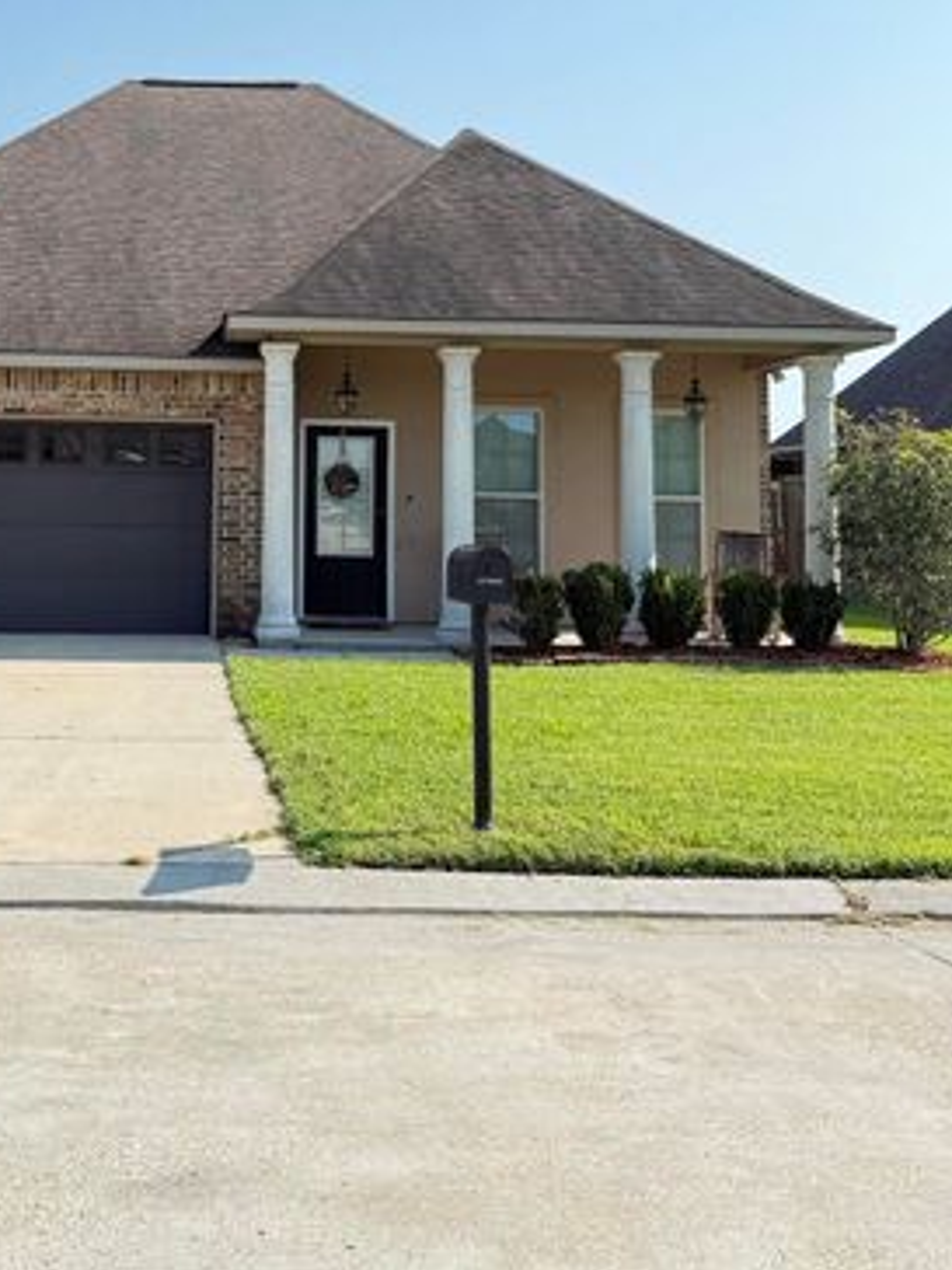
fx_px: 1613
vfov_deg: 42.1
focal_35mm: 44
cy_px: 375
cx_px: 209
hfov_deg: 32.1
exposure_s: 1/2299
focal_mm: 6.76
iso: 100
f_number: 1.78
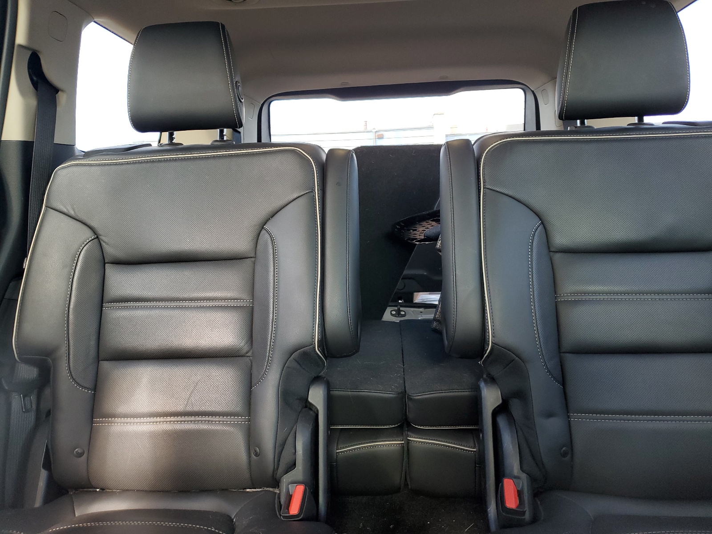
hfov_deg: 67.3
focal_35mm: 26
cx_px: 356
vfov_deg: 53.1
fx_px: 535
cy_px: 267
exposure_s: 1/60.2
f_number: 1.5
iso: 72
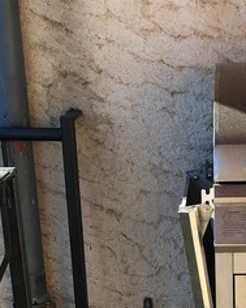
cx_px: 197
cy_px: 343
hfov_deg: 16.6
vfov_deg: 19.8
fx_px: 837
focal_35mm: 92
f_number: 2.2
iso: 25
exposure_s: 1/339
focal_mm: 4.15
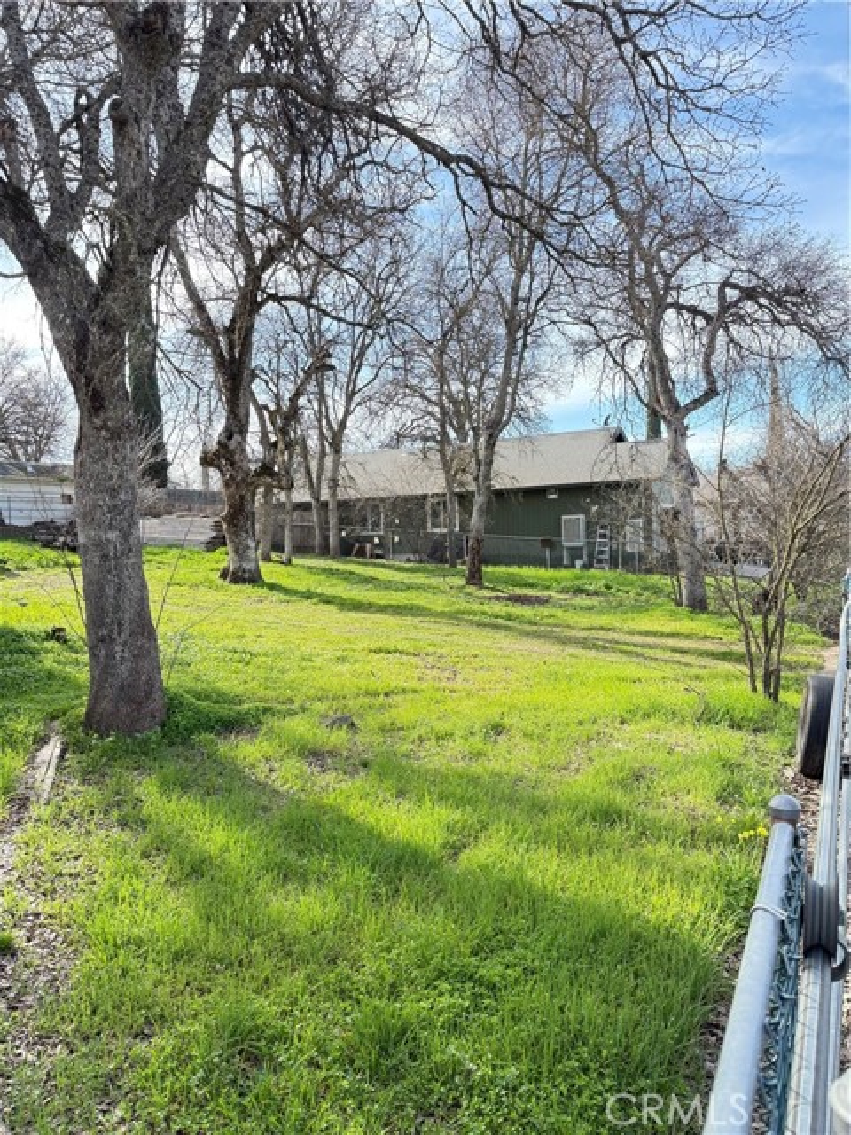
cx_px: 426
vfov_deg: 71.6
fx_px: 787
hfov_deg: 56.8
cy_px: 568
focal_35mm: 24
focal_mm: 6.76
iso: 100
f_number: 1.78
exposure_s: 1/735
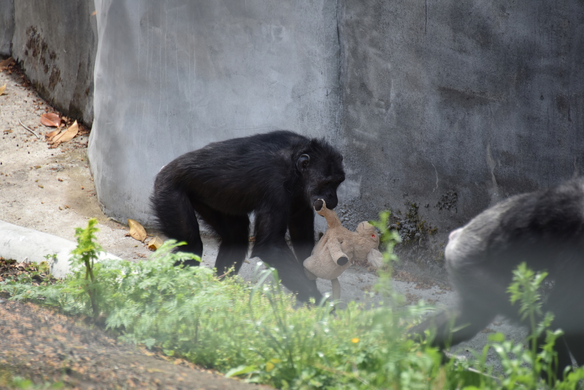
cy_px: 195
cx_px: 292
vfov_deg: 4.6
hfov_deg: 6.9
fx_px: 4867
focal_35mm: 300
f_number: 5.6
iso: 720
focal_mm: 300
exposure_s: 1/640
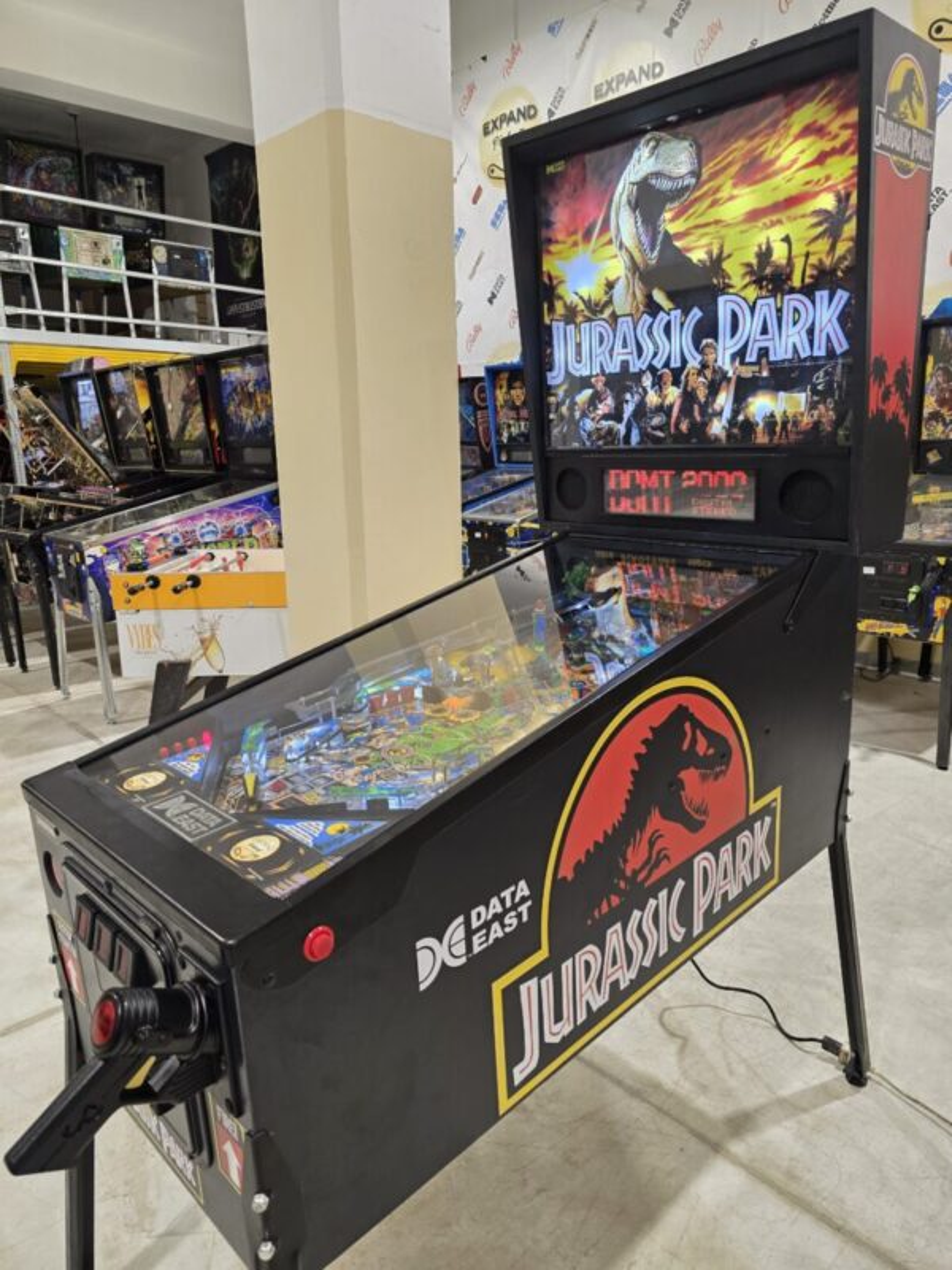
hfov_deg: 58.9
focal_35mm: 23
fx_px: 843
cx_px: 476
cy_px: 635
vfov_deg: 73.9
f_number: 1.7
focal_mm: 6.3
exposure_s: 1/100
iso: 125
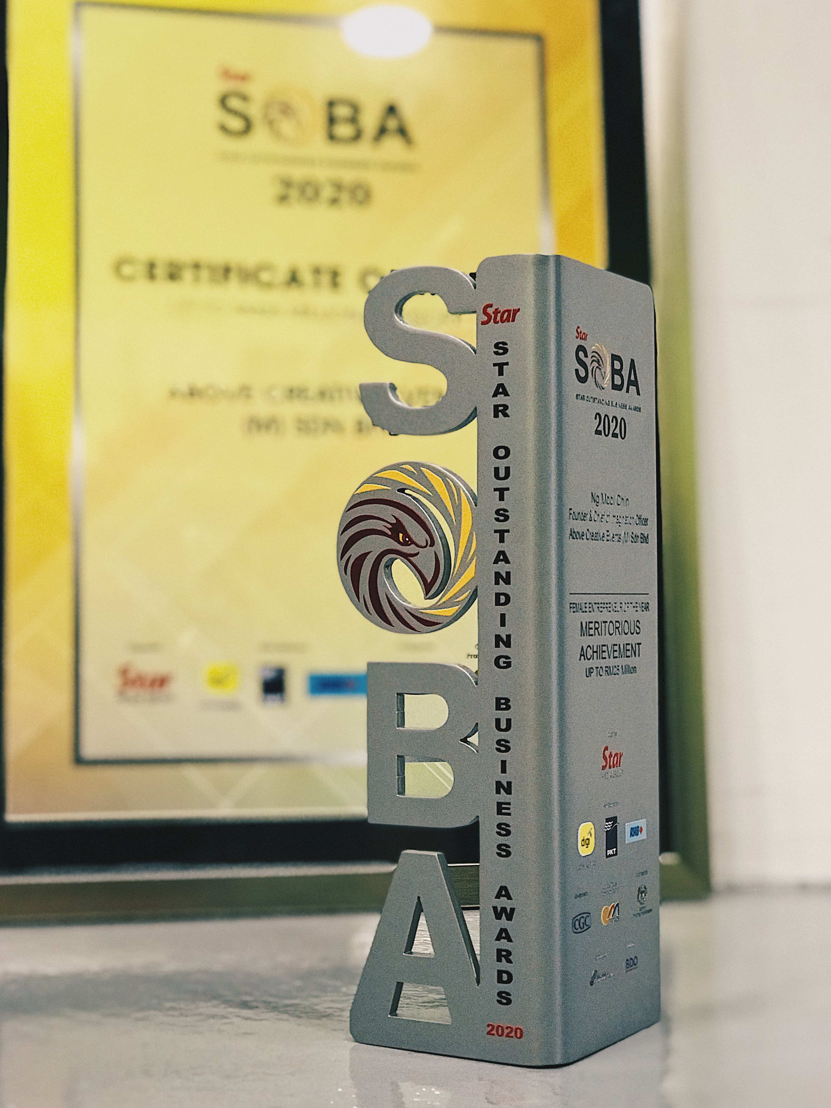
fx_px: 1824
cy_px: 554
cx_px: 416
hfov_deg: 25.7
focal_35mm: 57
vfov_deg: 33.8
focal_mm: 6.6
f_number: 2.8
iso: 320
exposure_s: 1/50
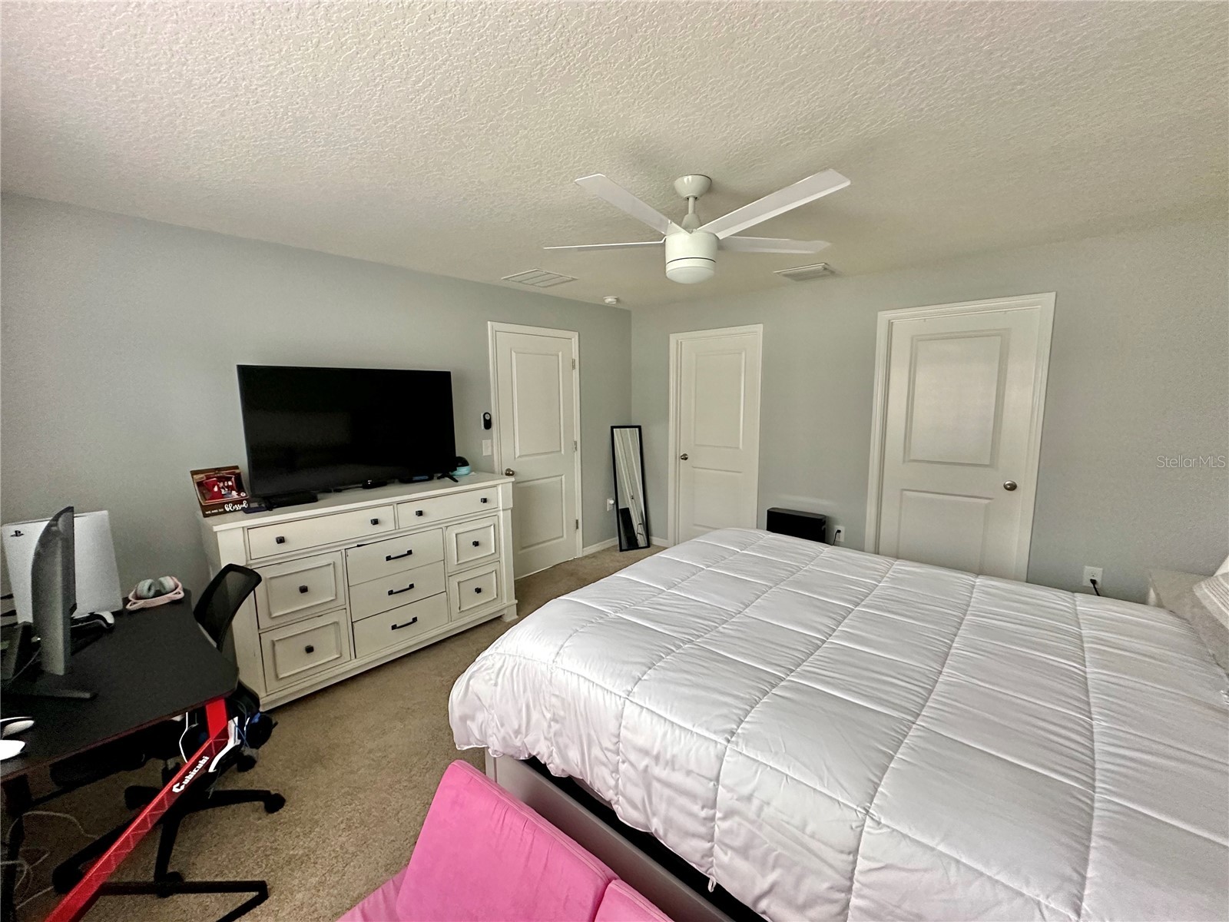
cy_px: 461
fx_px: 497
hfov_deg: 102.1
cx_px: 614
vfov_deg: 85.7
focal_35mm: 14
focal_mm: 2.22
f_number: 2.2
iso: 500
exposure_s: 1/60
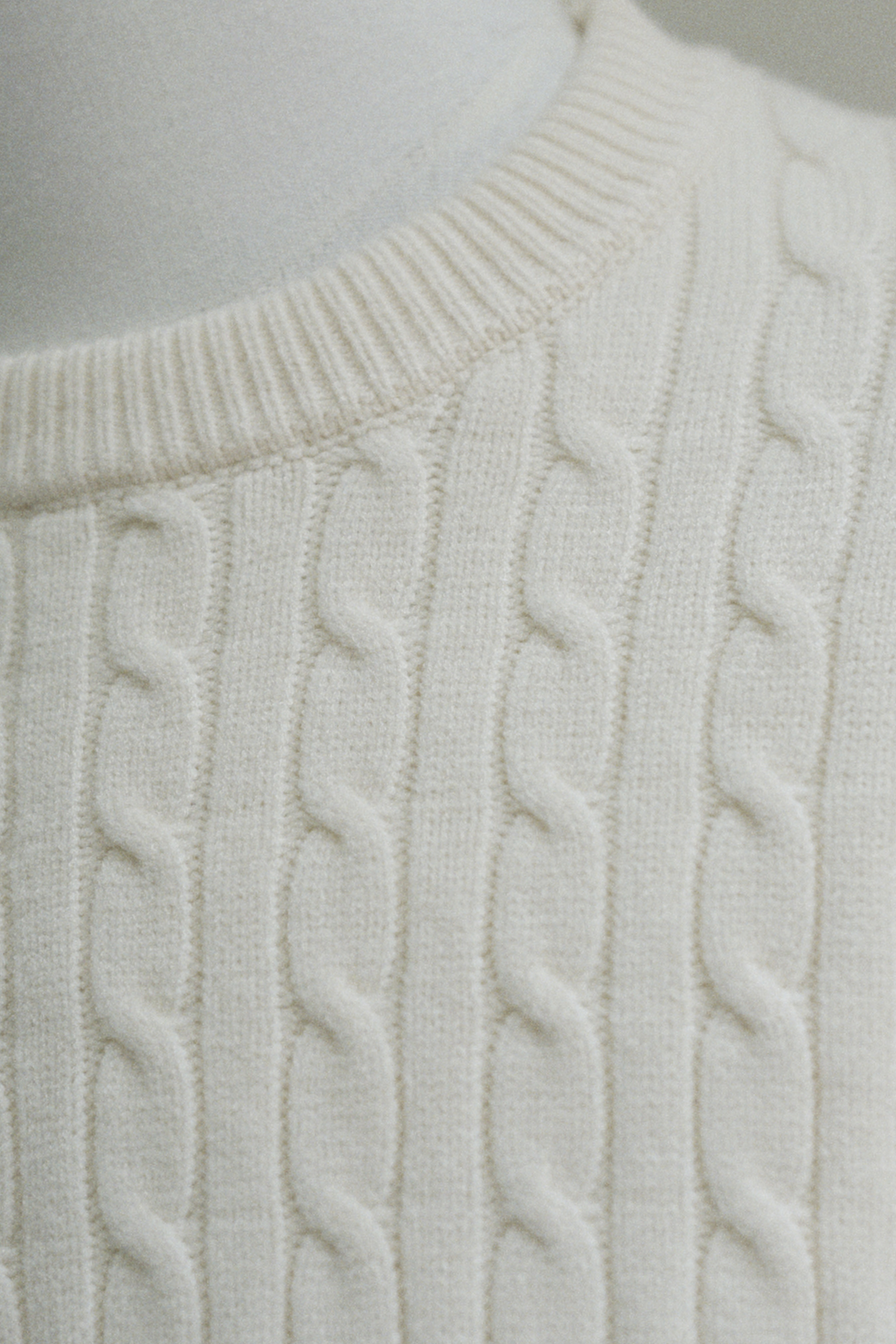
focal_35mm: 61
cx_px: 465
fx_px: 2277
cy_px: 642
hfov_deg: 22.3
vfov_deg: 32.9
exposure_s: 1/125
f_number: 2.8
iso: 160
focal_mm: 35
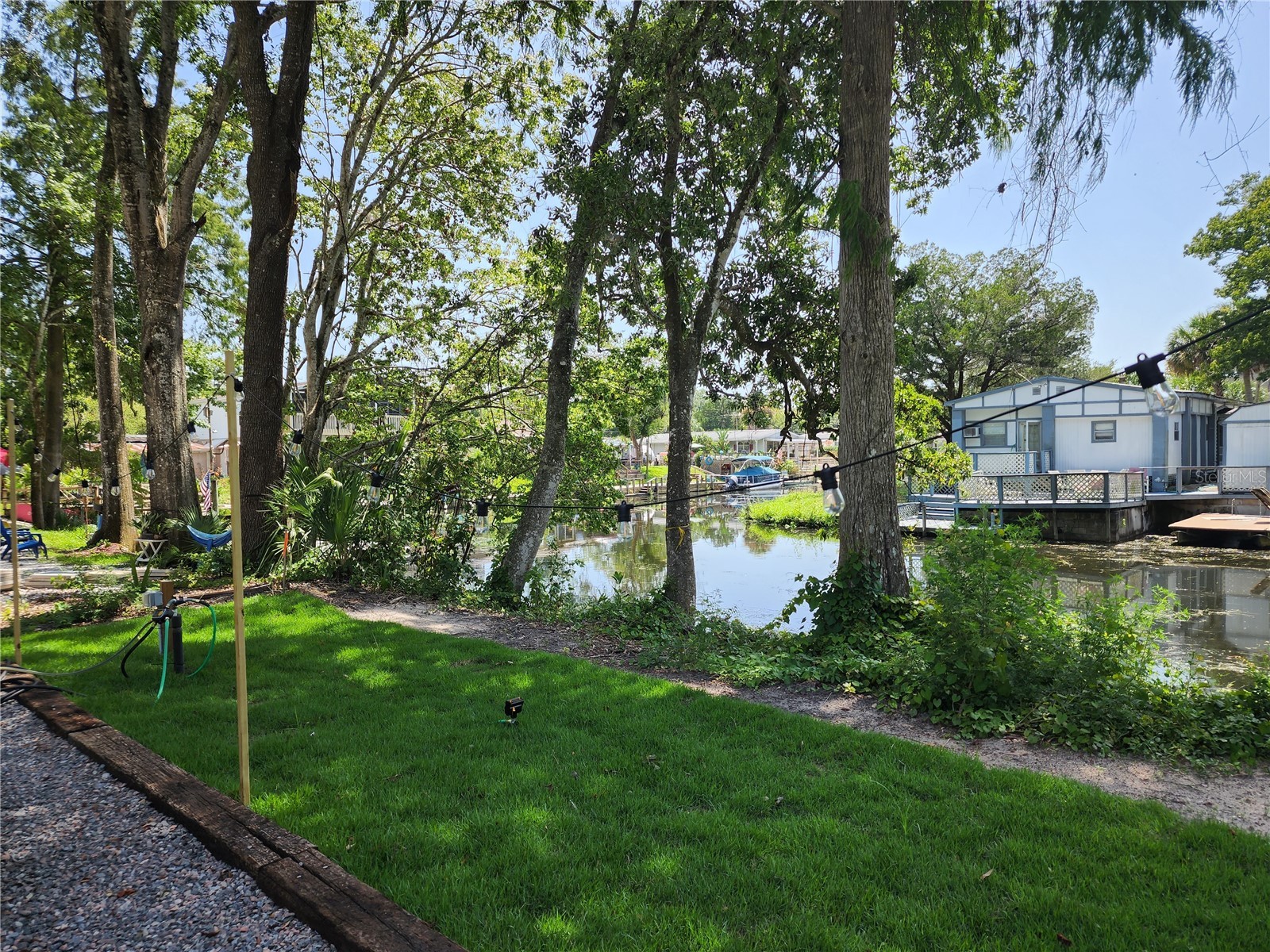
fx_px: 844
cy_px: 476
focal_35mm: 23
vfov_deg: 58.9
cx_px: 635
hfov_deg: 73.9
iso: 12
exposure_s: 1/276
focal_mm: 6.4
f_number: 1.8
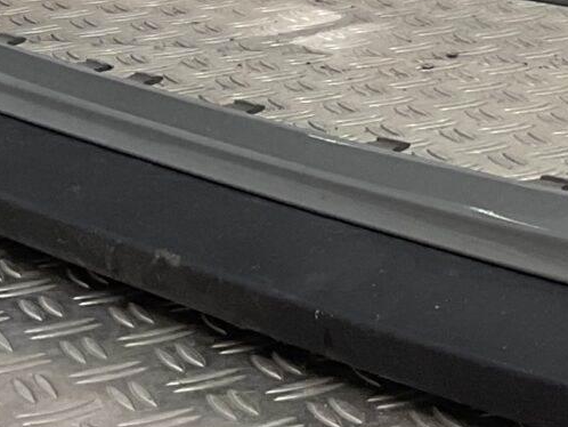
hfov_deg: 12.6
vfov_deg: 9.5
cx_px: 835
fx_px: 2446
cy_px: -347
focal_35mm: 149
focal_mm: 3
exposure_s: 1/151
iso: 16
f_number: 1.8
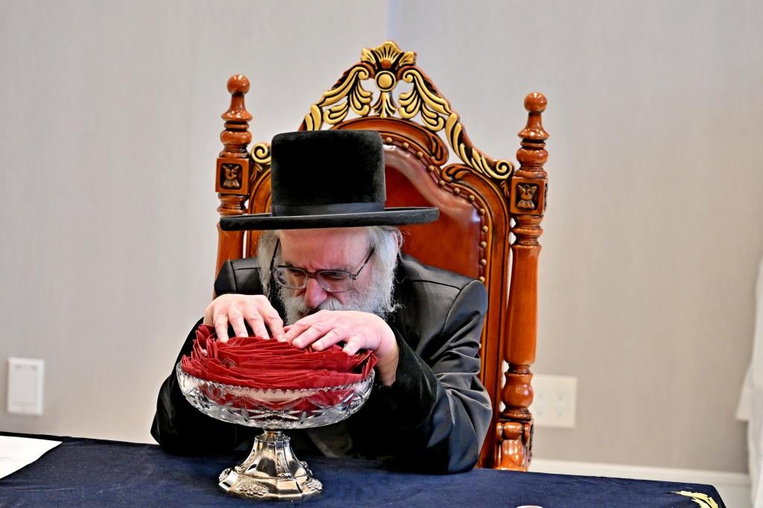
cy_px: 254
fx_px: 3814
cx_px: 382
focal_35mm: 180
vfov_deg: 7.6
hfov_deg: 11.4
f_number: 4
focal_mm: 120
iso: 1000
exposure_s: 1/200
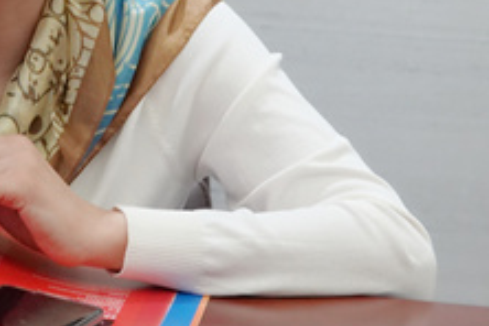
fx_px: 2975
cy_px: 42
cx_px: 9
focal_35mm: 219
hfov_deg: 9.3
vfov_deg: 6.3
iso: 800
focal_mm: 29.69
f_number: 3.5
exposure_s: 1/50
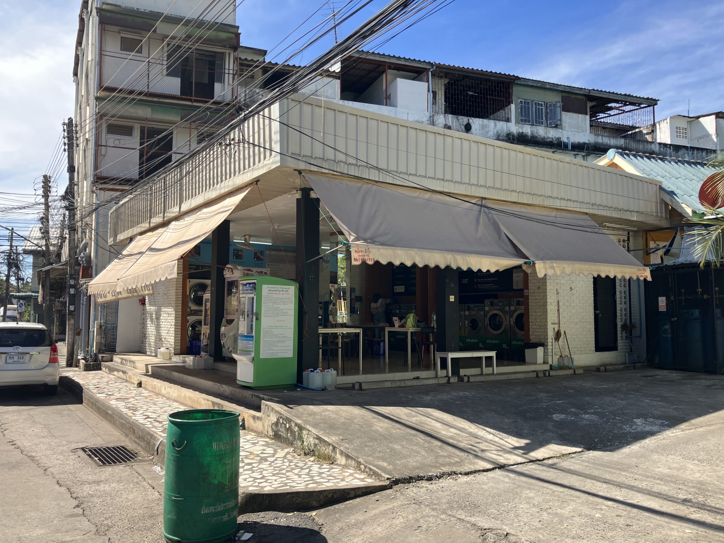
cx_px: 362
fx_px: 586
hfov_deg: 63.4
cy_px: 272
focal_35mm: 28
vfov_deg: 49.7
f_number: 1.8
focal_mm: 3.99
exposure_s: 1/615
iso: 32
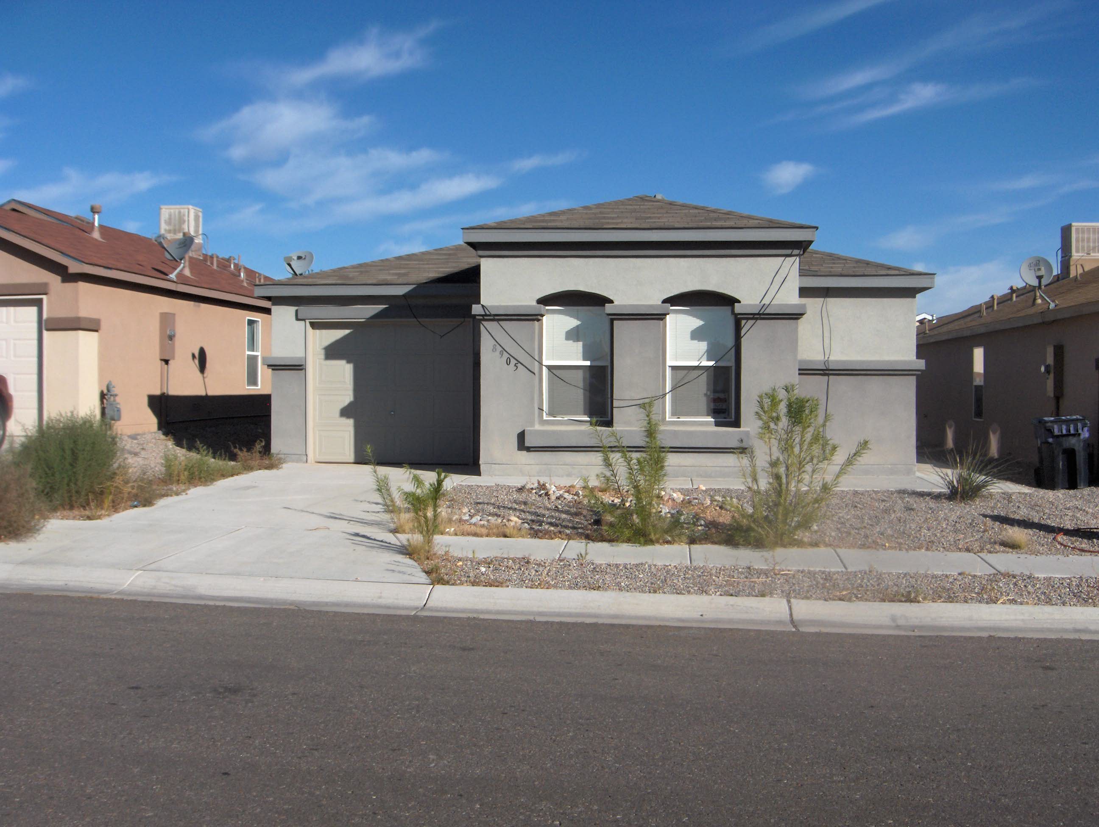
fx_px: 1240
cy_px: 414
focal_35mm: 39
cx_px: 550
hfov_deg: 47.8
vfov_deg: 36.9
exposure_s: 1/1250
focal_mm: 8
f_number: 4.8
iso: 100
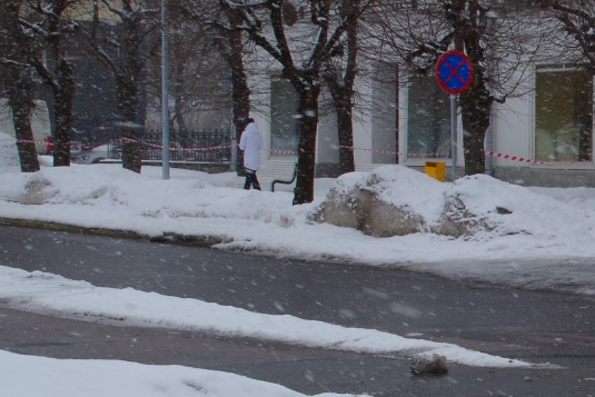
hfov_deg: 13.3
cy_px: 285
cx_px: 768
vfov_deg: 9.2
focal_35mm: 149
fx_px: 2463
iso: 200
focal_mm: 33
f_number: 11
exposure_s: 1/160
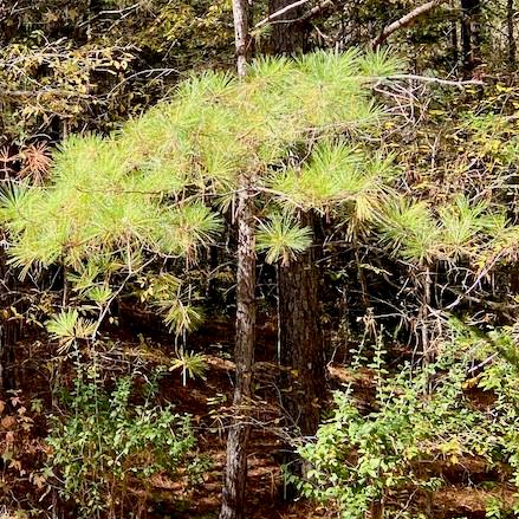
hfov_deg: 23.2
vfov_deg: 25.5
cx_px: -132
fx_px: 1137
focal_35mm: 67
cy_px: 151
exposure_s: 1/233
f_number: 1.8
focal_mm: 4.25
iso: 32
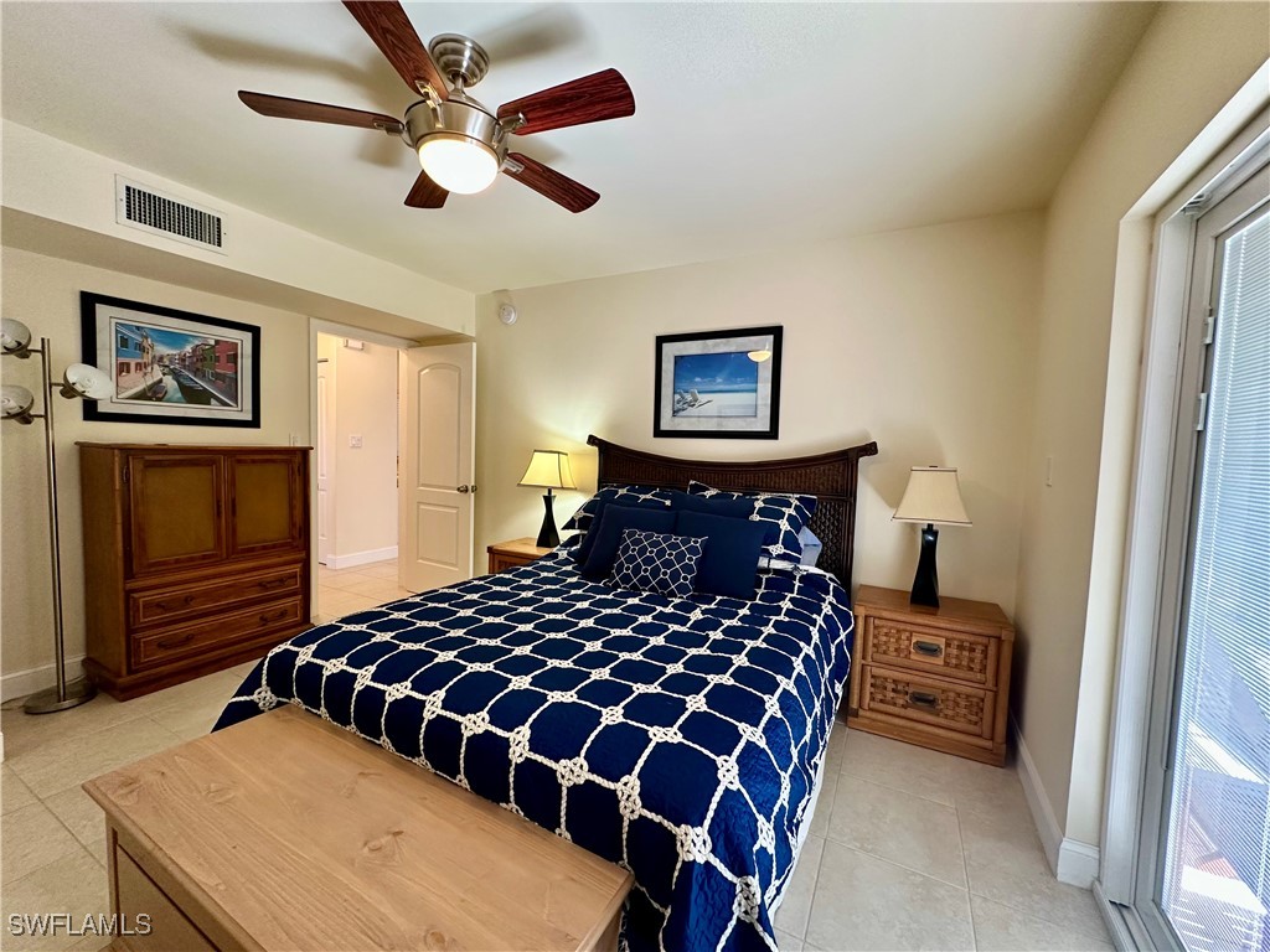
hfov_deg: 102.1
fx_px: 514
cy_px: 476
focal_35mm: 14
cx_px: 635
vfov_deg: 85.7
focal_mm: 2.22
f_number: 2.2
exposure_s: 1/60
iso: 160
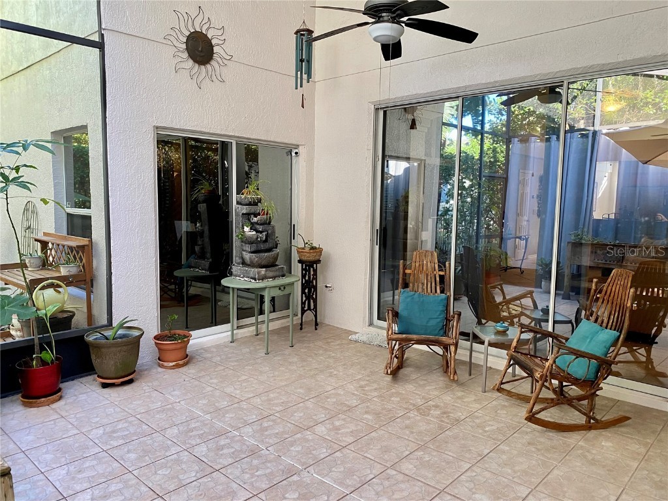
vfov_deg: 53.1
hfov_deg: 67.3
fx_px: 502
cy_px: 250
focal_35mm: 26
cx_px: 334
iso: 125
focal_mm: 4.25
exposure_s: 1/88
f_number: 1.8
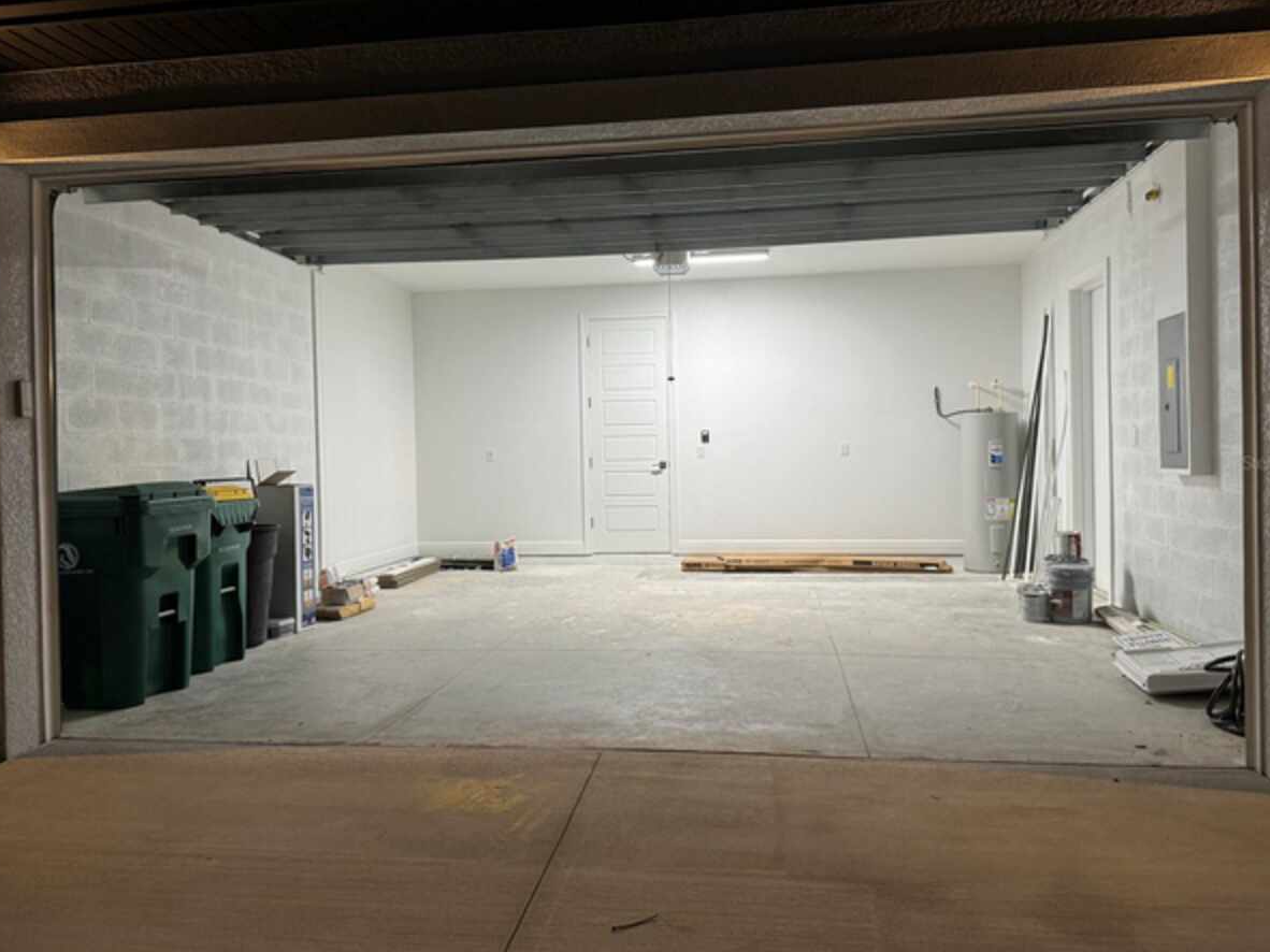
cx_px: 636
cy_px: 462
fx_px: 954
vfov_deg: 53.0
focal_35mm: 26
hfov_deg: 67.3
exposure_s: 1/60
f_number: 1.78
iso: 250
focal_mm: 6.76
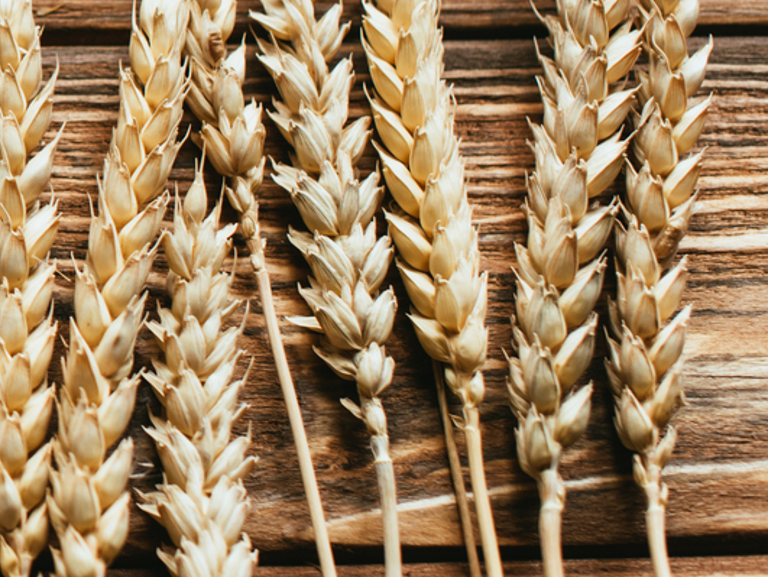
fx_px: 4018
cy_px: -40
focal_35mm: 181
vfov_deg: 8.2
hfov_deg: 10.3
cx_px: -639
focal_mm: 50
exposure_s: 1/160
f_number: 3.5
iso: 200
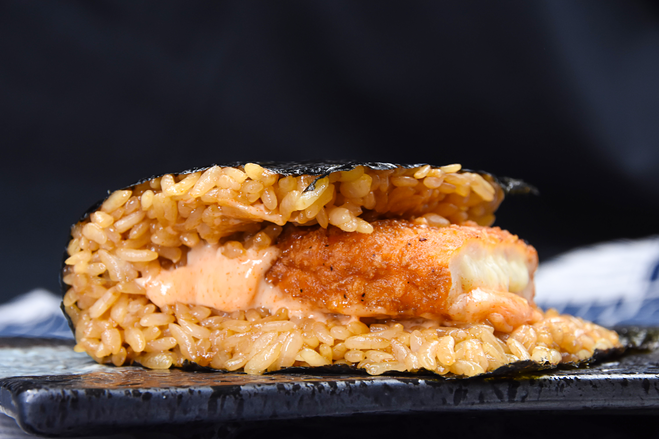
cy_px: 220
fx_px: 2608
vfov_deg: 9.6
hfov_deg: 14.4
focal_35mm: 142
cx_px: 330
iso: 800
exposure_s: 1/100
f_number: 11
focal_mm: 95
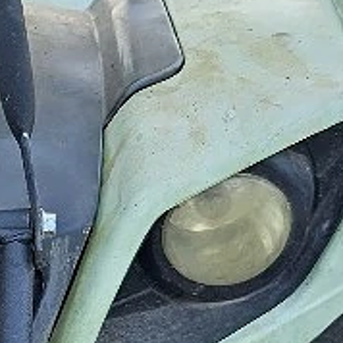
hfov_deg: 11.1
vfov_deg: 11.4
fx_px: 1704
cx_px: -141
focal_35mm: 152
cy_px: 361
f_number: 1.8
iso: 25
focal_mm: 5.4
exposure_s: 1/110
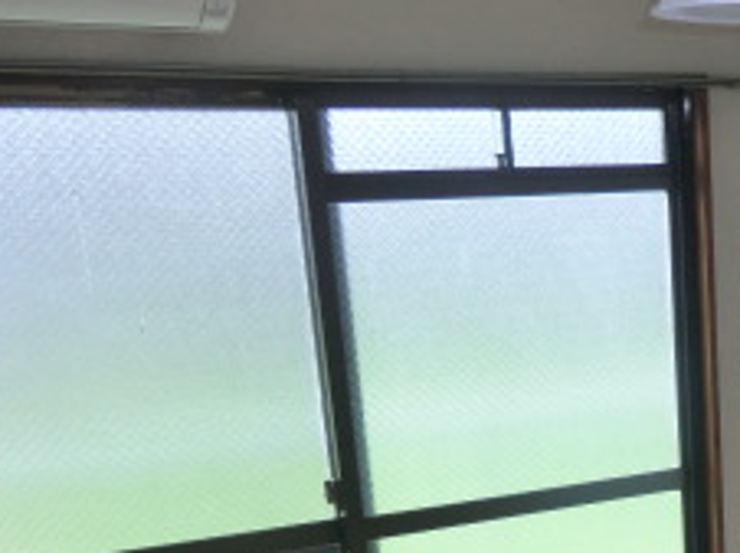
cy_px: 648
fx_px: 1452
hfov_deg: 25.0
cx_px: 950
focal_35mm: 68
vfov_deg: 20.3
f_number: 3.2
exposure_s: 1/125
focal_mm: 4.3
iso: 80
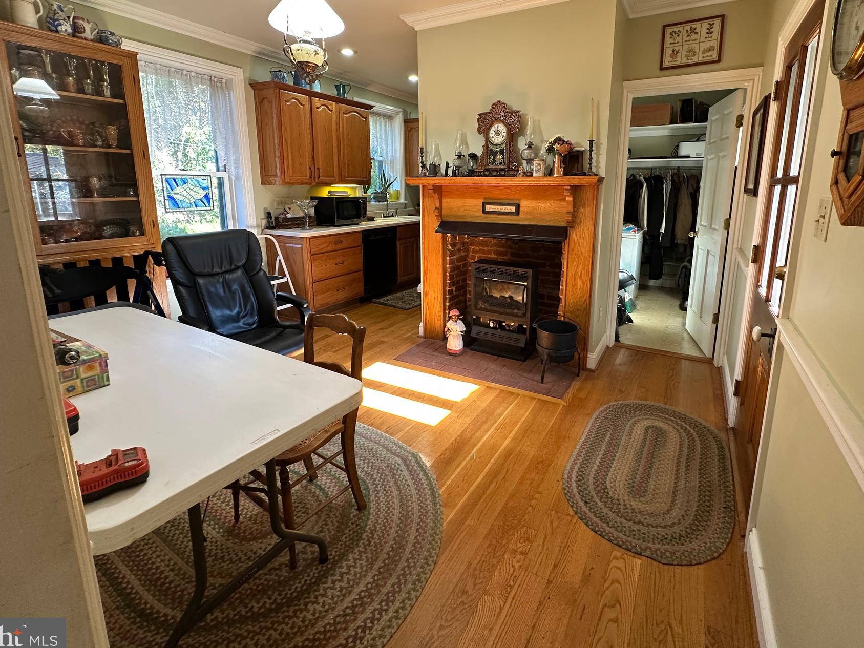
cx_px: 462
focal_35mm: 17
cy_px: 266
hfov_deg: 90.9
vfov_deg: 74.1
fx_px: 424
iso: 250
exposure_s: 1/60
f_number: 2.2
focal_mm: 2.22
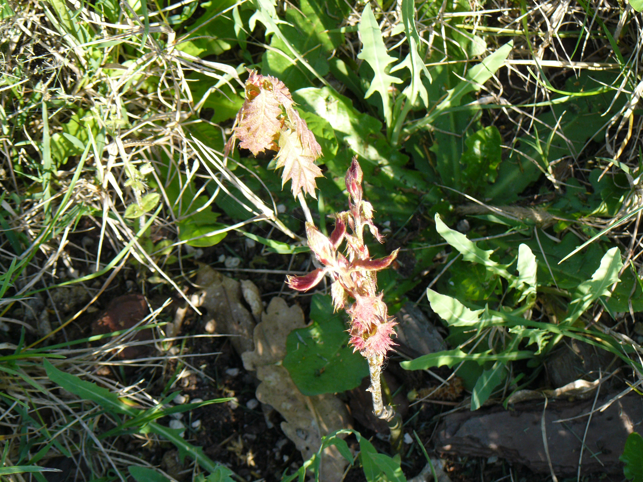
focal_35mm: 130
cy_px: 241
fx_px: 2415
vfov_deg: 11.4
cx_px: 322
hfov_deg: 15.2
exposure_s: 1/125
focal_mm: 21.6
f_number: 4
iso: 100
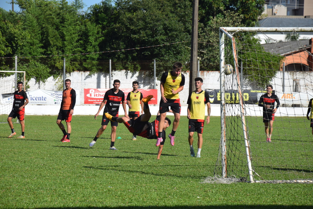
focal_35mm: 158
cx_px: 156
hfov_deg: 13.0
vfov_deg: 8.7
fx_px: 1369
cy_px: 104
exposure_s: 1/800
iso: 200
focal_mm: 105
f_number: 7.1
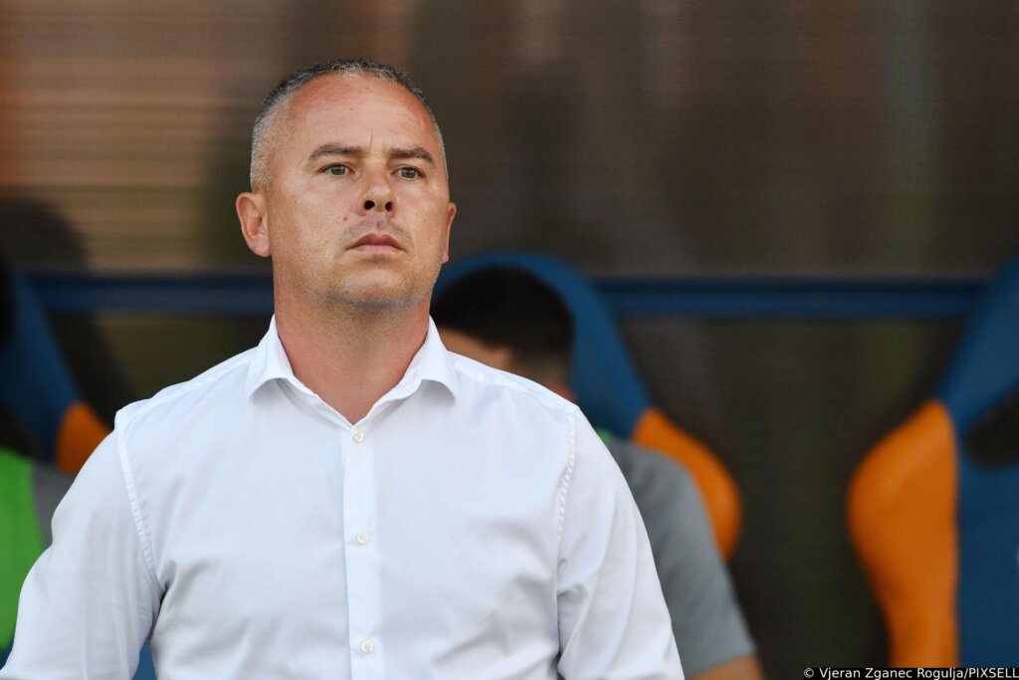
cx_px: 510
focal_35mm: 200
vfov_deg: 6.9
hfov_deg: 10.3
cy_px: 340
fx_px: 5662
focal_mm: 200
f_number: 5
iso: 800
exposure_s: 1/800
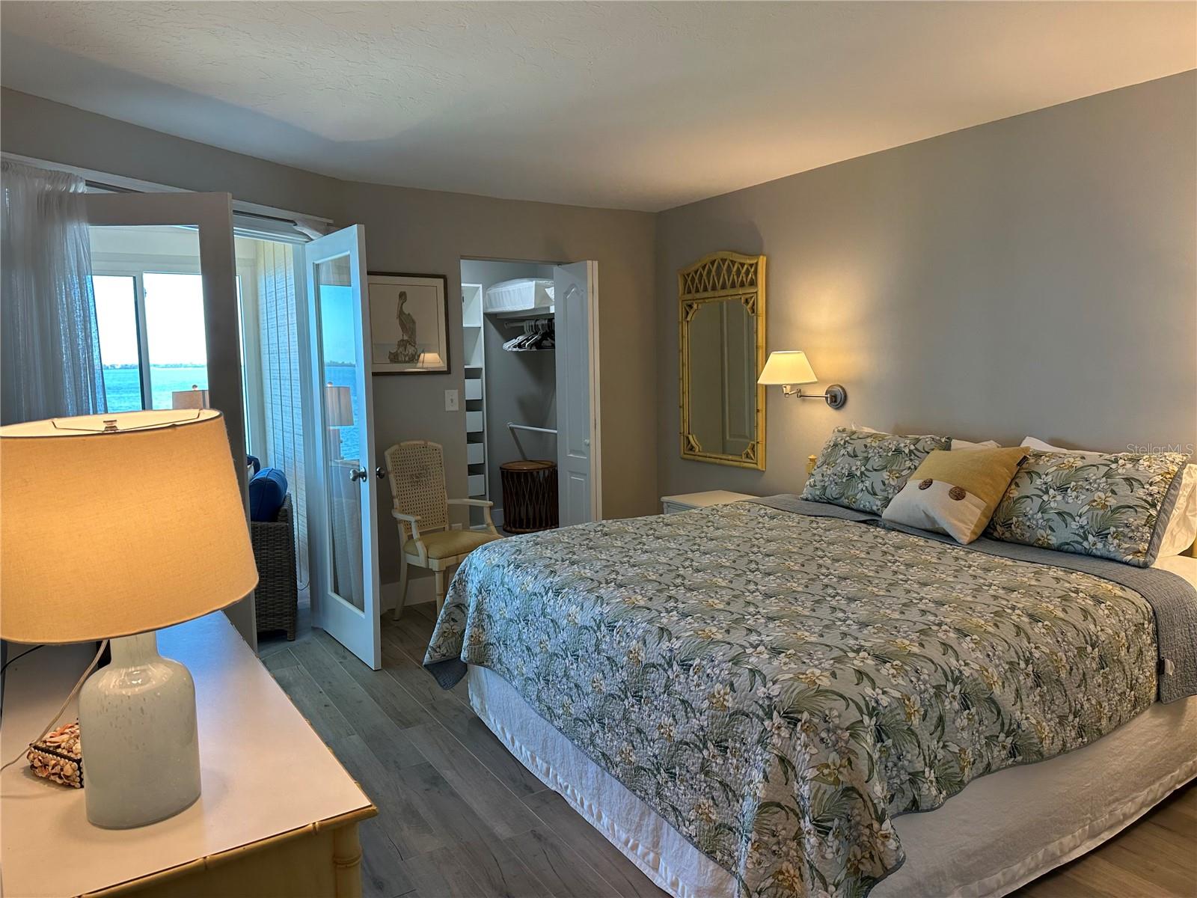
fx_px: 830
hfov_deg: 71.6
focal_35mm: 24
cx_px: 598
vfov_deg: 56.8
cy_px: 449
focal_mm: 6.86
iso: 125
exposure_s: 1/120
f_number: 1.78
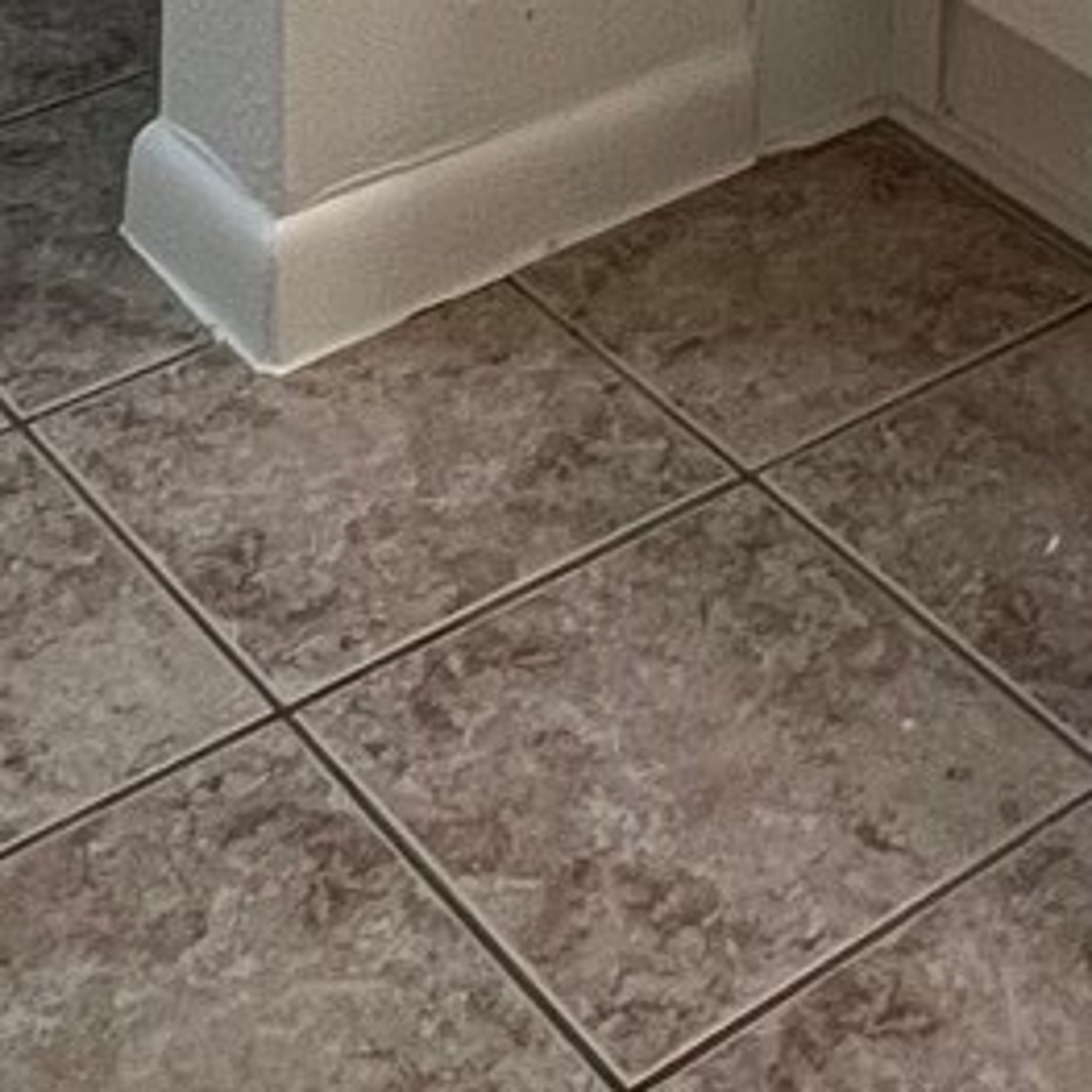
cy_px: -1208
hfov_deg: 20.3
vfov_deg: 15.5
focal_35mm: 84
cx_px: 963
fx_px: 2998
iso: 200
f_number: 1.8
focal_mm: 1.57
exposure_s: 1/120
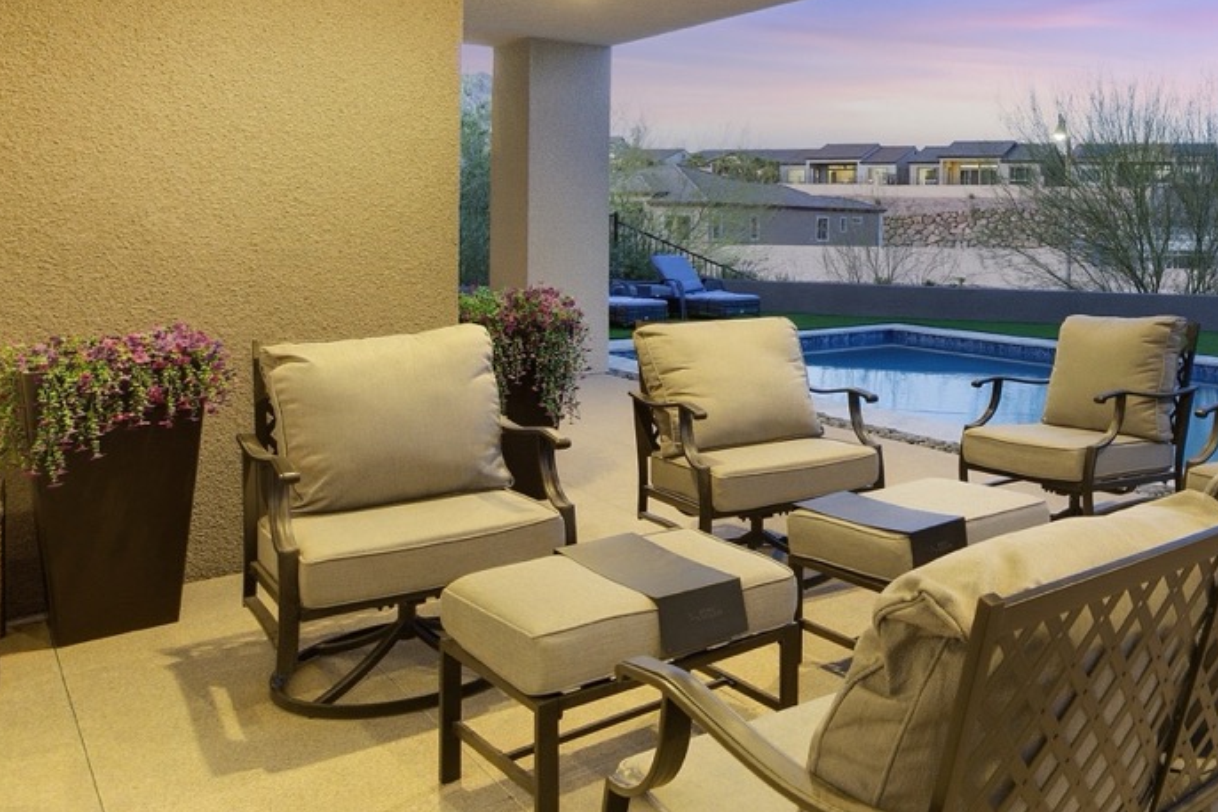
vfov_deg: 45.3
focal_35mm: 28
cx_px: 1071
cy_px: 236
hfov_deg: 57.3
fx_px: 947
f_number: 5.6
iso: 640
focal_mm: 10
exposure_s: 1/125
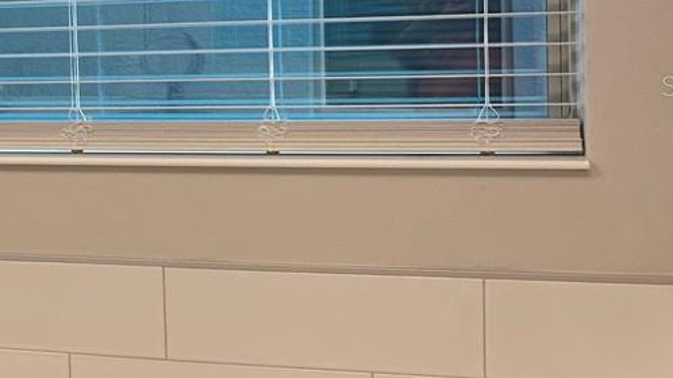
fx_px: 1499
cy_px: 85
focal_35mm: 84
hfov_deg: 21.8
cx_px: -292
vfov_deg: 14.3
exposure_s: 1/120
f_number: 1.78
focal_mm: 6.86
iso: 100
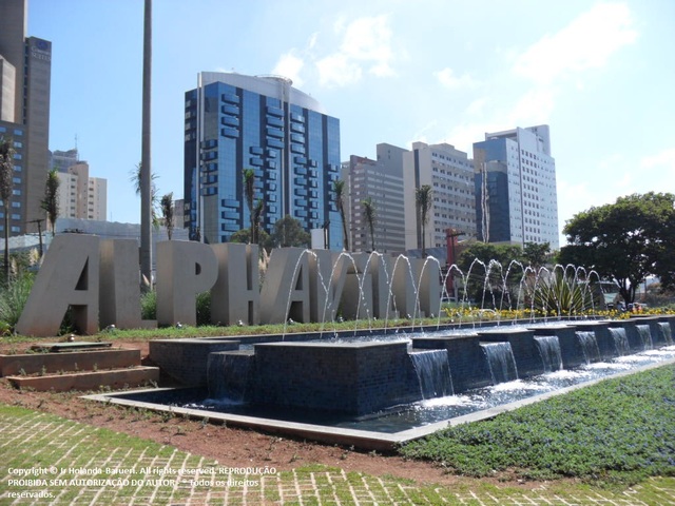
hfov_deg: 52.6
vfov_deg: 40.7
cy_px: 253
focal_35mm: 35
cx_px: 338
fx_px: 682
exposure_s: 1/180
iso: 80
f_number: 7.6
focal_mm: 6.3
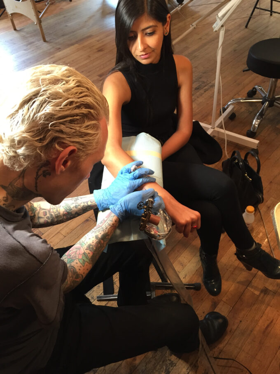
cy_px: 187
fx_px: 313
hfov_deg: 48.2
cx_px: 140
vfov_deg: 61.7
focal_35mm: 29
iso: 100
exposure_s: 1/30
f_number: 2.2
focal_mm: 4.15
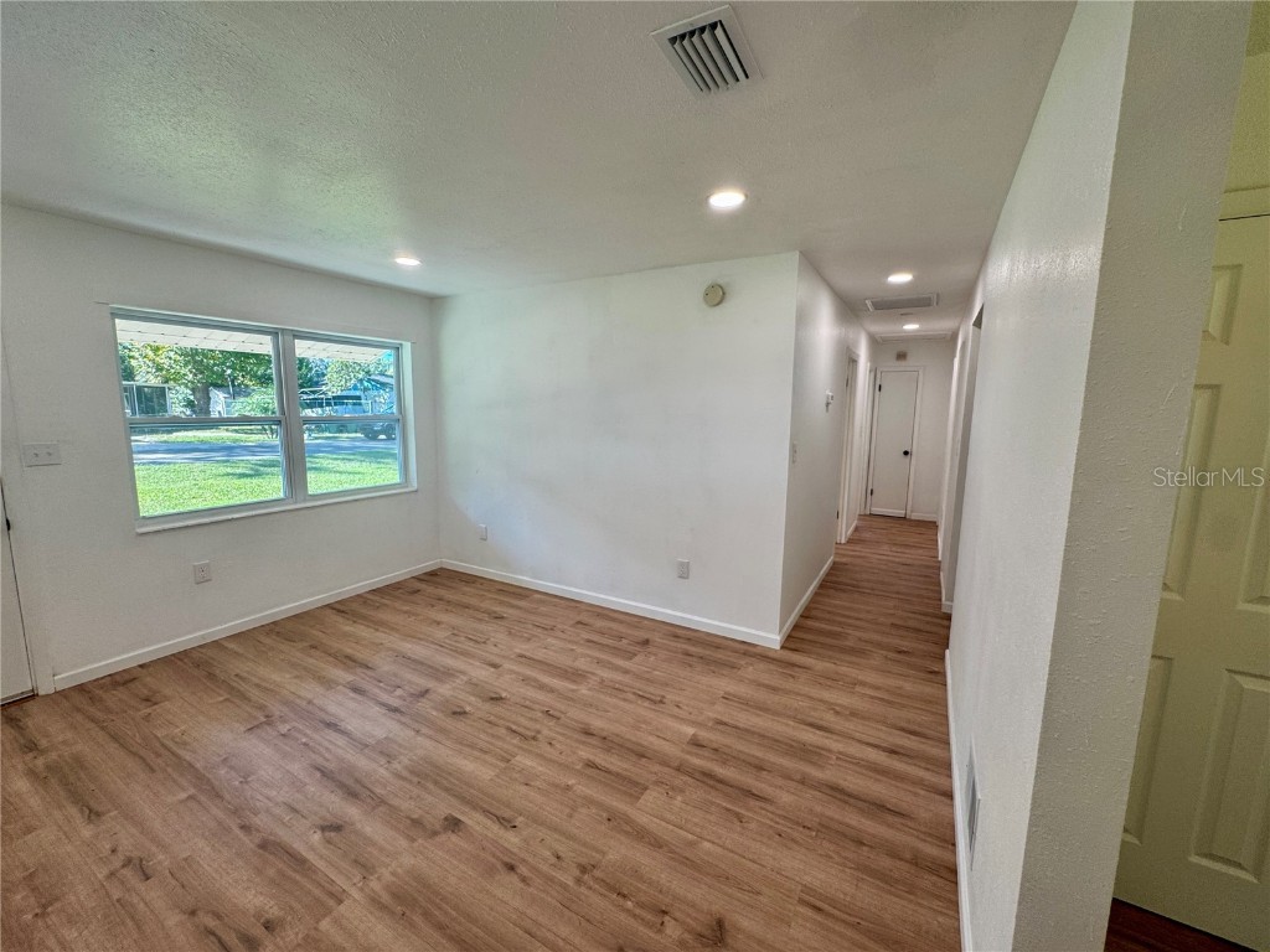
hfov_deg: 102.1
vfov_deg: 85.7
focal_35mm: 14
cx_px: 635
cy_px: 476
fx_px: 514
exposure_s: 1/120
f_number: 2.2
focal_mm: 2.22
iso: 64
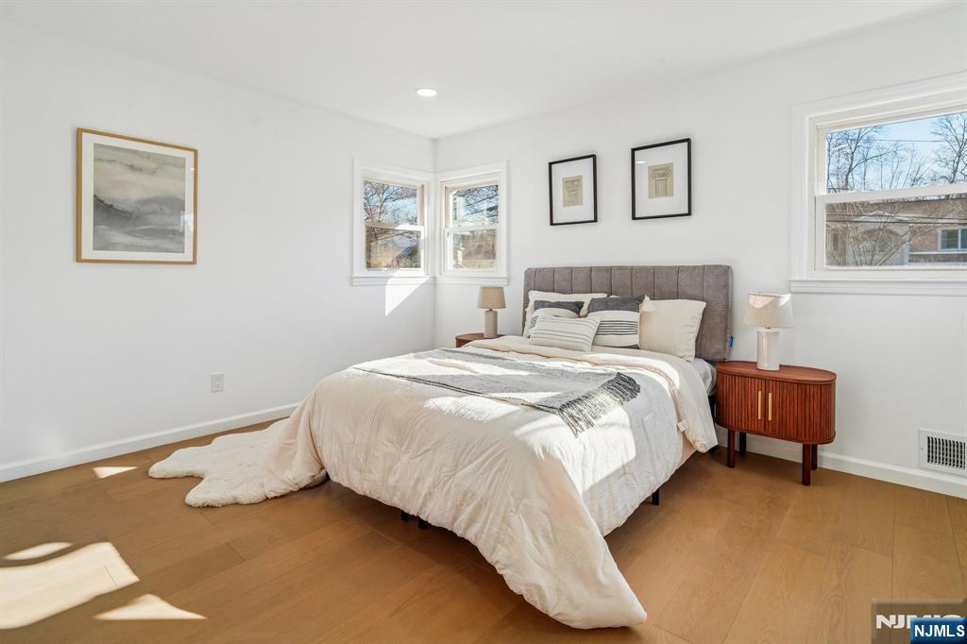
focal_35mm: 16
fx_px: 430
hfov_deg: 96.8
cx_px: 484
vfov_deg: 73.7
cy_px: 322
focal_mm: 16
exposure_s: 1/320
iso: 500
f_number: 8
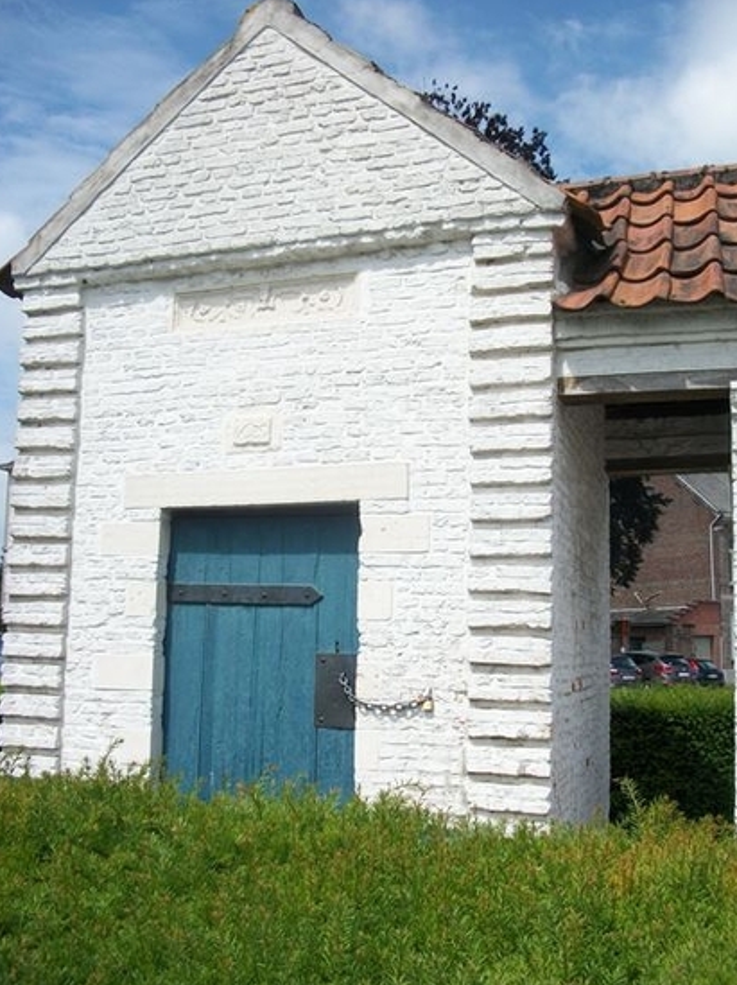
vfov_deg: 52.7
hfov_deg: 40.6
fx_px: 995
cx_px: 395
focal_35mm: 35
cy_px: 481
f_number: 8.8
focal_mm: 5.7
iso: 80
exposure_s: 1/200
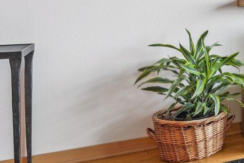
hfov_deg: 23.1
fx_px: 427
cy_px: -22
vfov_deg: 20.4
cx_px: 399
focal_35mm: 63
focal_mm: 16
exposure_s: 1/15
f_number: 10
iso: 320
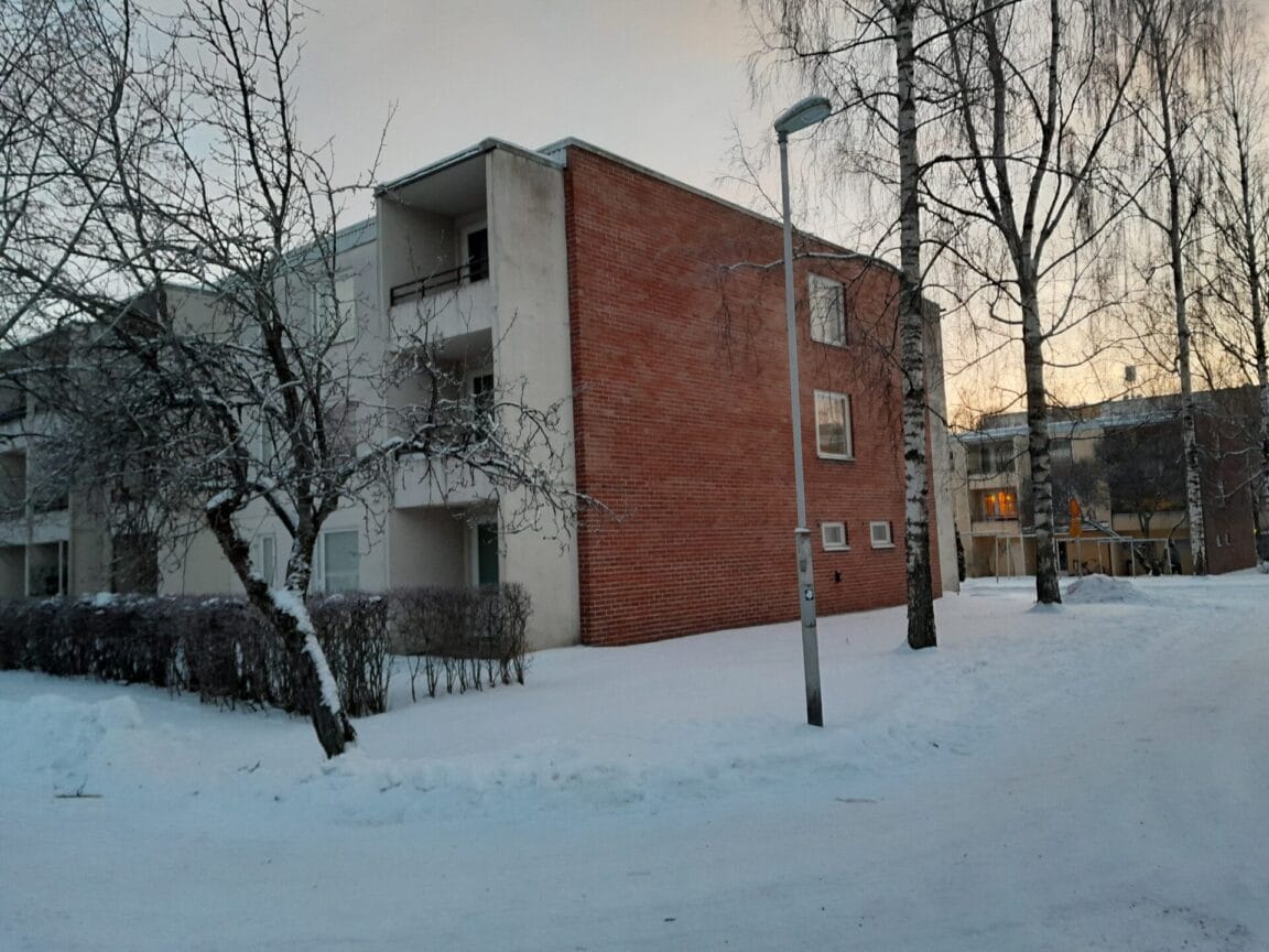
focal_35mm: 26
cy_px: 476
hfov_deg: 67.3
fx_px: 953
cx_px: 634
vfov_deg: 53.1
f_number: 1.8
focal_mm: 4
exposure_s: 1/50
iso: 250
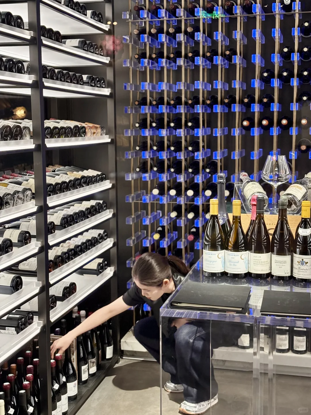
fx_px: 623
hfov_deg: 28.0
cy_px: 208
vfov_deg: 36.8
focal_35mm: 52
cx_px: 156
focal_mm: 5.96
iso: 320
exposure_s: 1/40
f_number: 1.6
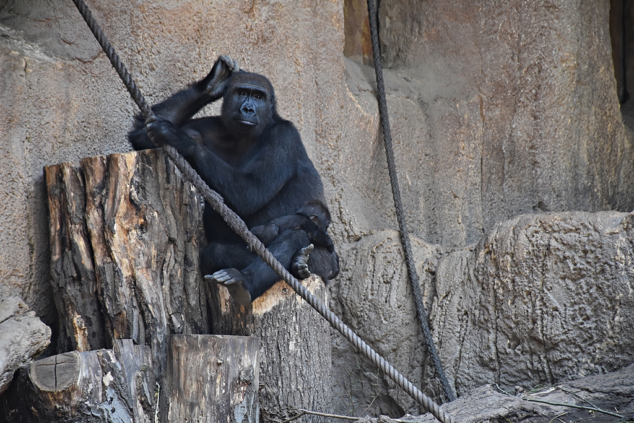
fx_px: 3699
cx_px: 317
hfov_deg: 9.8
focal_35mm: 210
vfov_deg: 6.5
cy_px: 212
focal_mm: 140
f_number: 5.6
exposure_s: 1/125
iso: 800
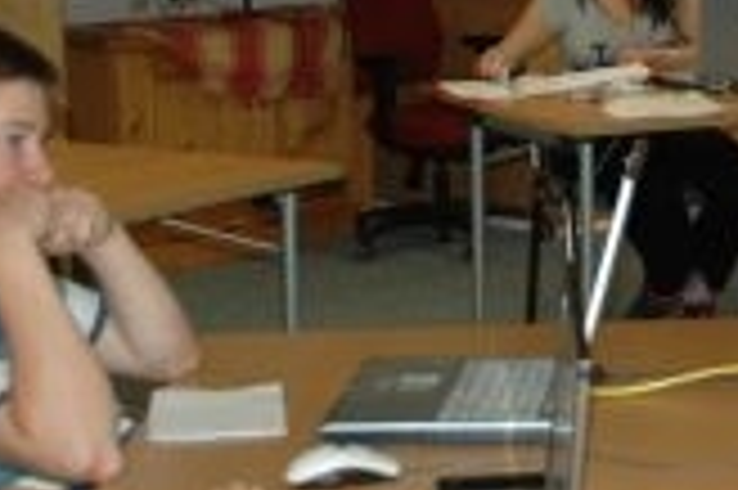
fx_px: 2478
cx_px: 734
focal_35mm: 121
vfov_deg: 11.2
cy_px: -45
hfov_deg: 16.6
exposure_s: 1/60
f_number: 4
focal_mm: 24
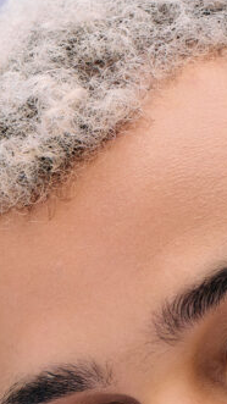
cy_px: 353
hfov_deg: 3.6
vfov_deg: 6.3
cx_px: 250
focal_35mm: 340
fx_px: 3641
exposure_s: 1/200
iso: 400
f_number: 10
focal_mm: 105
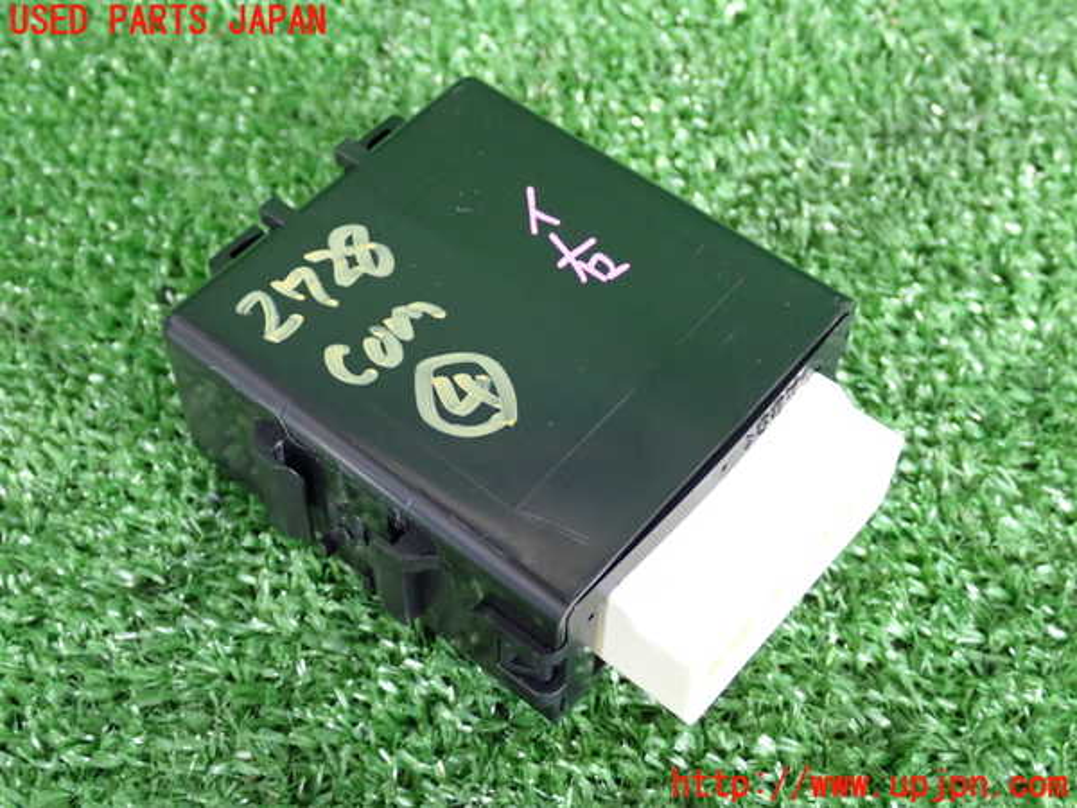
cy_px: 404
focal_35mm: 50
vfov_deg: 29.1
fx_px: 1556
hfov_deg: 38.2
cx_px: 538
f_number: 3.2
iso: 800
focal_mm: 9.01
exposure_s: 1/30
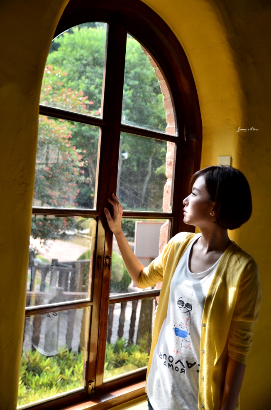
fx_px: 459
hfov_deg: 32.9
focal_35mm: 40
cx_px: 136
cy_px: 205
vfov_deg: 48.0
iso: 400
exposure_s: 1/1250
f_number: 2.8
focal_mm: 27
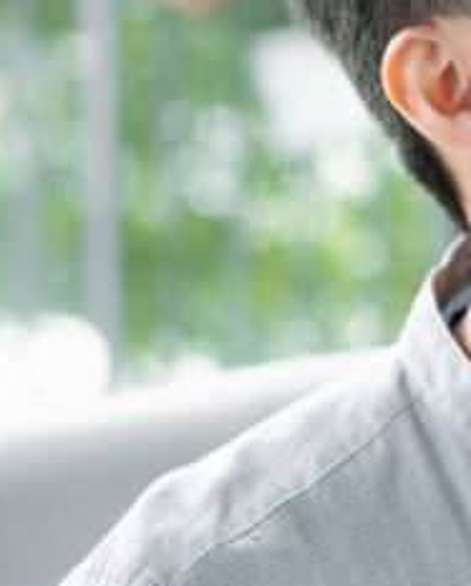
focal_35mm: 206
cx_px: 713
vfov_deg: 9.3
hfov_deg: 7.4
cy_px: 114
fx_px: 3582
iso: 160
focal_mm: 50
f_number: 2.5
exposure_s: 1/125
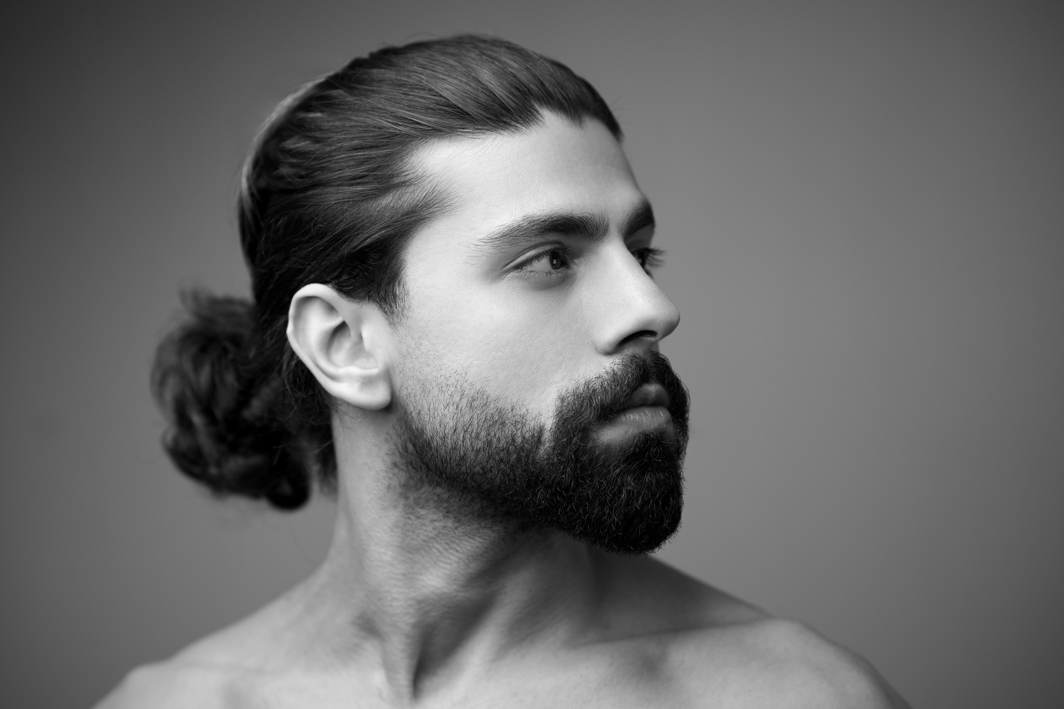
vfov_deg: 16.1
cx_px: 532
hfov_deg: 23.9
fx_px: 2512
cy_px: 354
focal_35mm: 85
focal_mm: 85
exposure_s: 1/100
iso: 100
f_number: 2.5
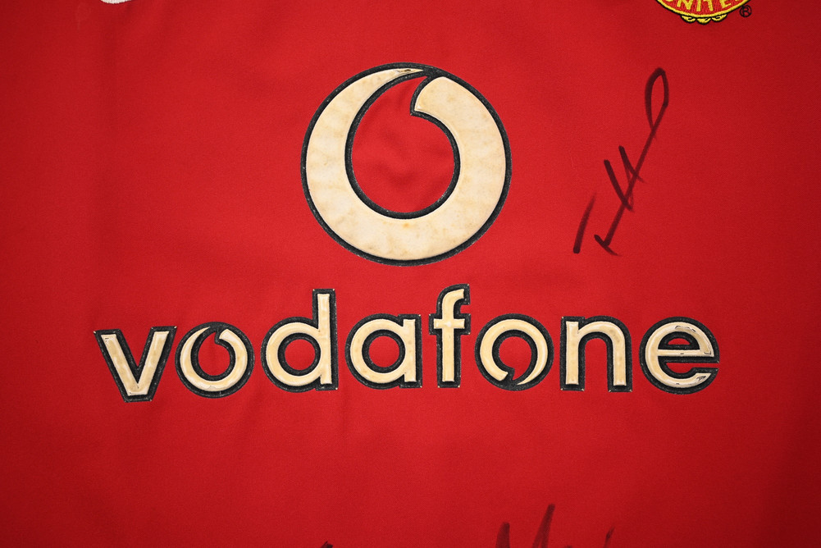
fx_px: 753
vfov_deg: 40.0
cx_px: 410
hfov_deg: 57.2
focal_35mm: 33
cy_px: 274
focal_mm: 33
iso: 200
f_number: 4.8
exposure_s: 1/90
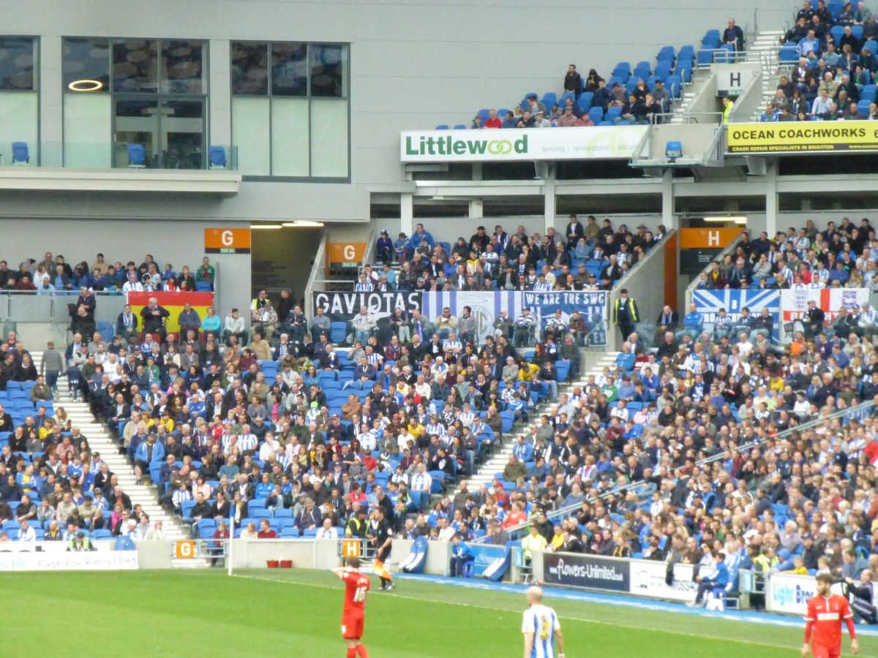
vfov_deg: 6.4
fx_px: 5859
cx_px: 439
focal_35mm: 231
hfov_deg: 8.6
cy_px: 329
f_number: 5.6
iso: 1600
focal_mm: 41.3
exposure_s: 1/1000
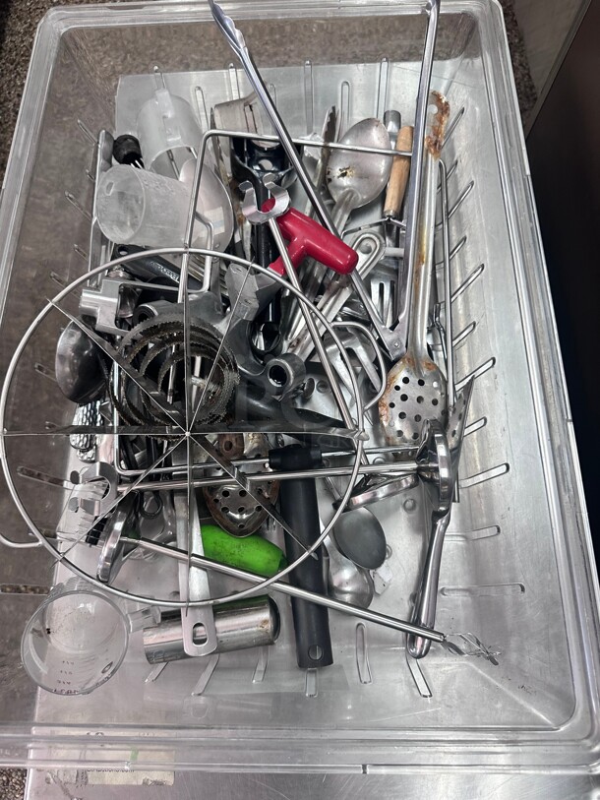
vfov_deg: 71.6
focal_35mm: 24
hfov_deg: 56.8
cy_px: 400
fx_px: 555
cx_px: 300
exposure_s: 1/120
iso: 200
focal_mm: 6.86
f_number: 1.78
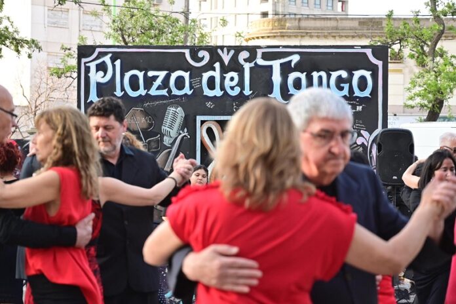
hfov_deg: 19.5
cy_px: 152
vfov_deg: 13.0
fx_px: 1330
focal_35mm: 105
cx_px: 228
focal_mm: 70
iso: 320
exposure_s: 1/400
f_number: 4
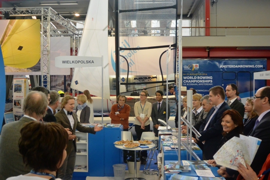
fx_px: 293
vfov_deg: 34.2
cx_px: 135
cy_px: 90
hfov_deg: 49.5
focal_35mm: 39
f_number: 4
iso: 1600
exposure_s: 1/500
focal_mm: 14.5
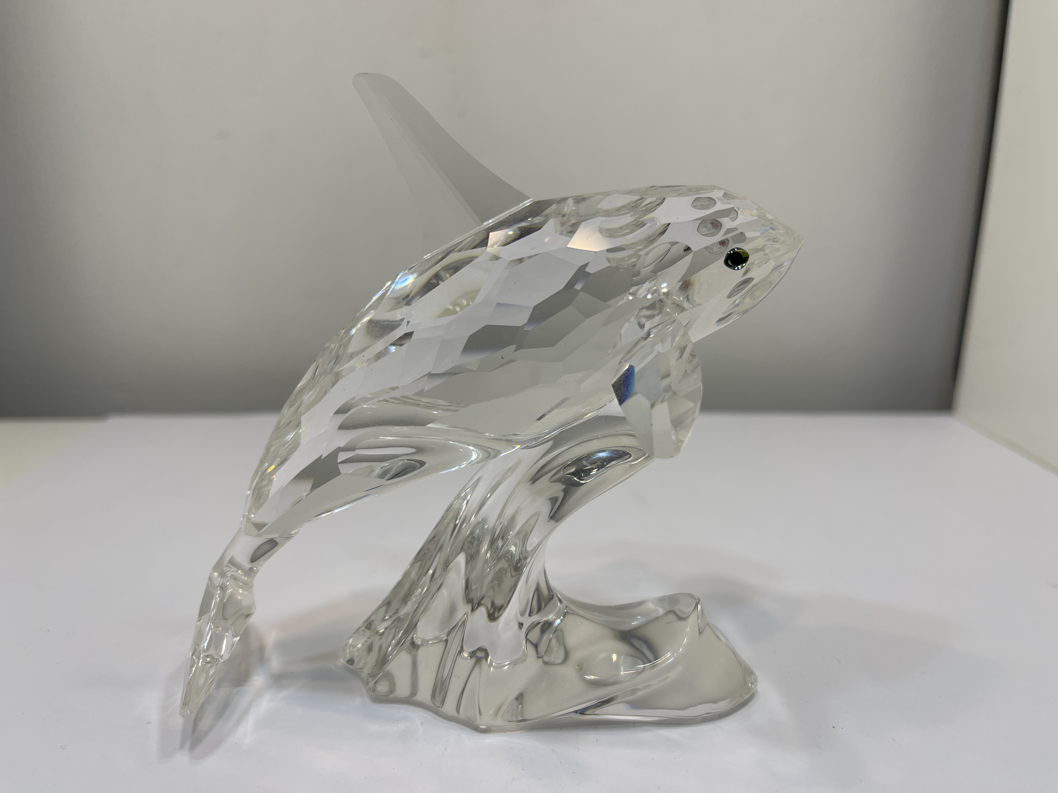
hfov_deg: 69.4
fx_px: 764
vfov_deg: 54.9
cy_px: 396
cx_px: 529
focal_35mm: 25
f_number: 1.6
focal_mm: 5.1
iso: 32
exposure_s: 1/438
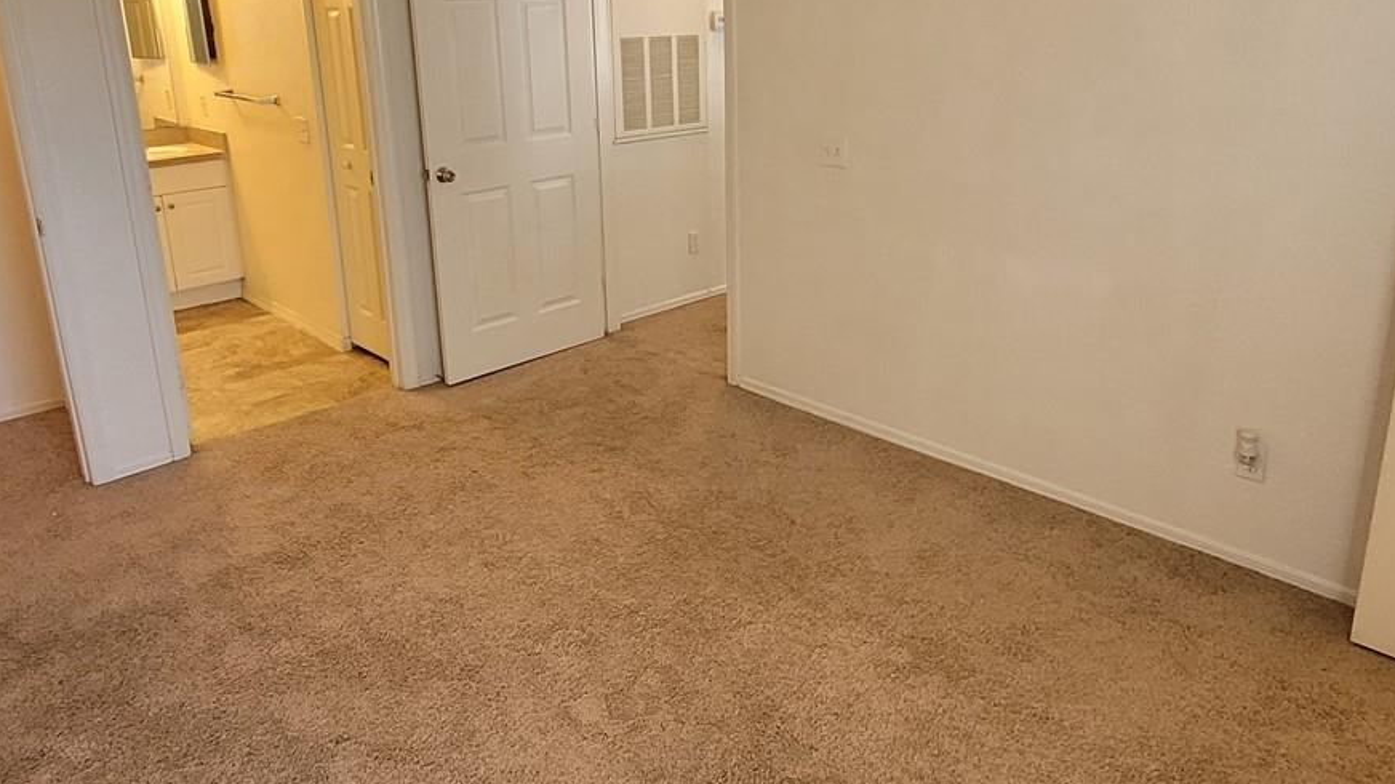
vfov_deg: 43.9
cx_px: 686
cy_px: 285
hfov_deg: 71.9
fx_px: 961
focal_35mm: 26
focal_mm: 1.74
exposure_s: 1/60
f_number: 2.2
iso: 200
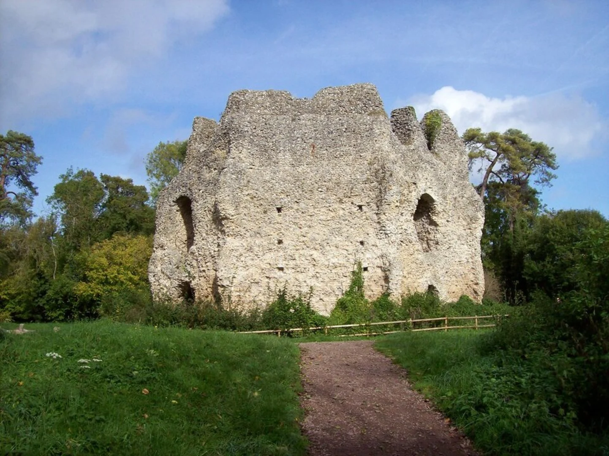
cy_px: 228
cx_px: 304
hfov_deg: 51.4
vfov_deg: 39.6
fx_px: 633
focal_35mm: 36
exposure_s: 1/747
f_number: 4.8
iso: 80
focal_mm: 6
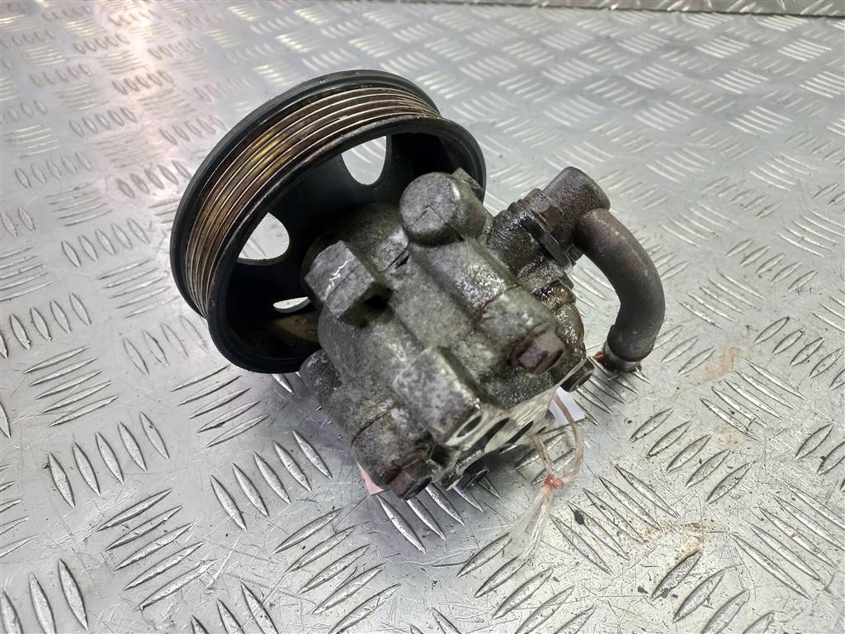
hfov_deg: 69.4
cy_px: 317
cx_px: 422
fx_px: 610
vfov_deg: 54.9
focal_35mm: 25
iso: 125
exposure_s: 1/50
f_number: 1.8
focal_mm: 4.6
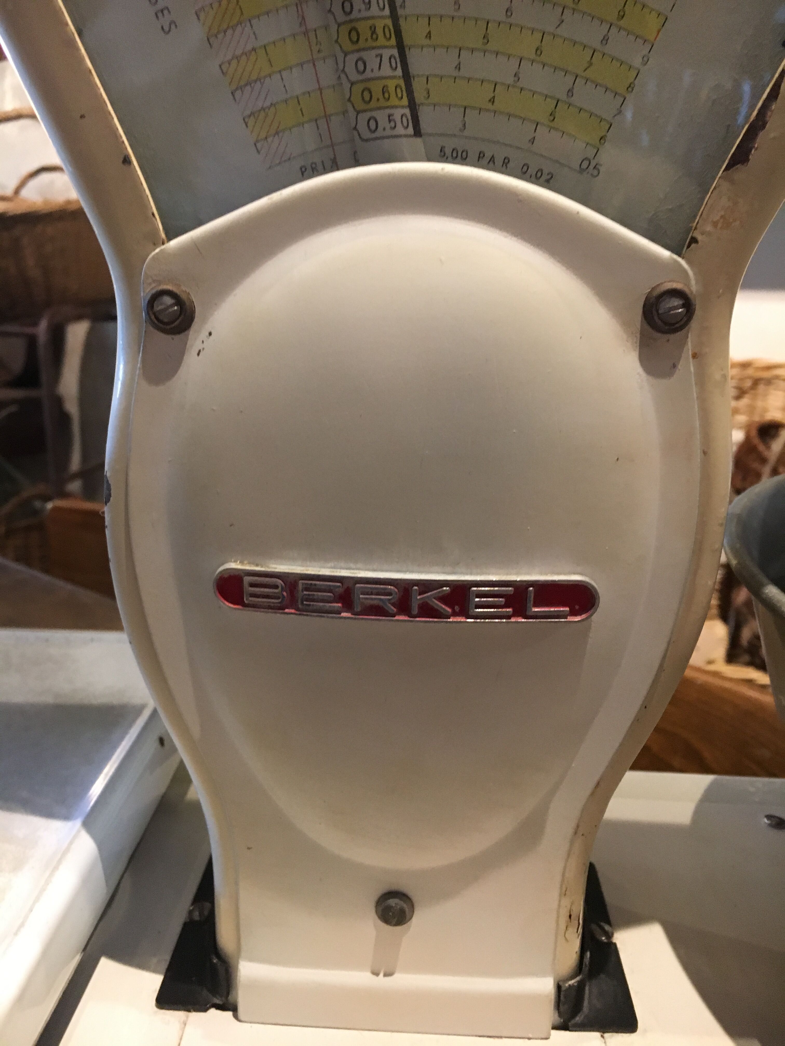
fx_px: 877
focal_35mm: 29
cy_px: 523
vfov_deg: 61.7
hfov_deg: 48.2
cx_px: 392
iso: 200
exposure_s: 1/33
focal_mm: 4.15
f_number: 2.2
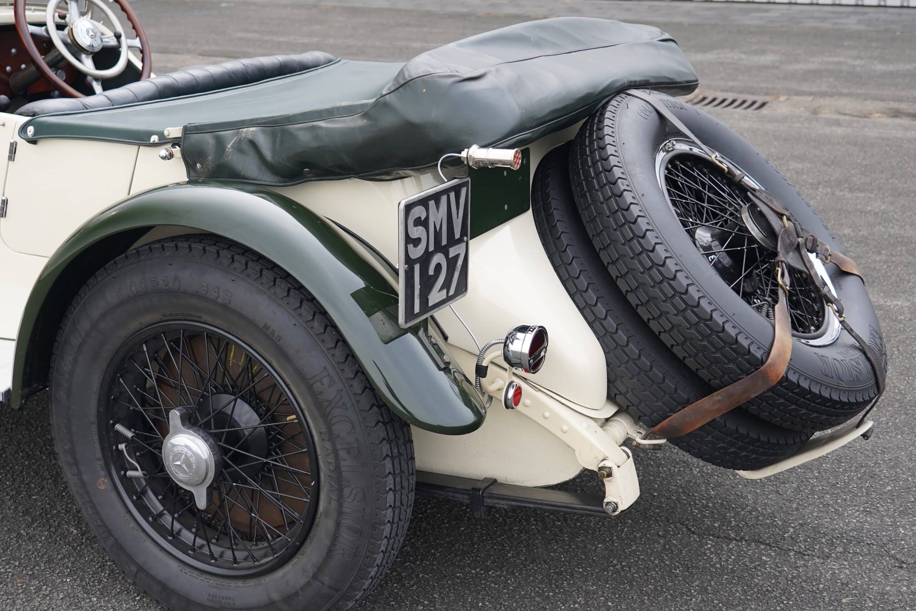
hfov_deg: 38.9
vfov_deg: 26.5
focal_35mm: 51
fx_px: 1298
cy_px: 306
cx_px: 458
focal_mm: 34
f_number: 4
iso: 400
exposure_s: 1/160
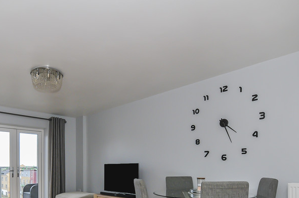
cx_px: 111
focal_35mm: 26
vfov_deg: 45.9
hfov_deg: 68.3
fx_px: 216
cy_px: 168
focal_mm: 10
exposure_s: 1/15
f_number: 14
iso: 400
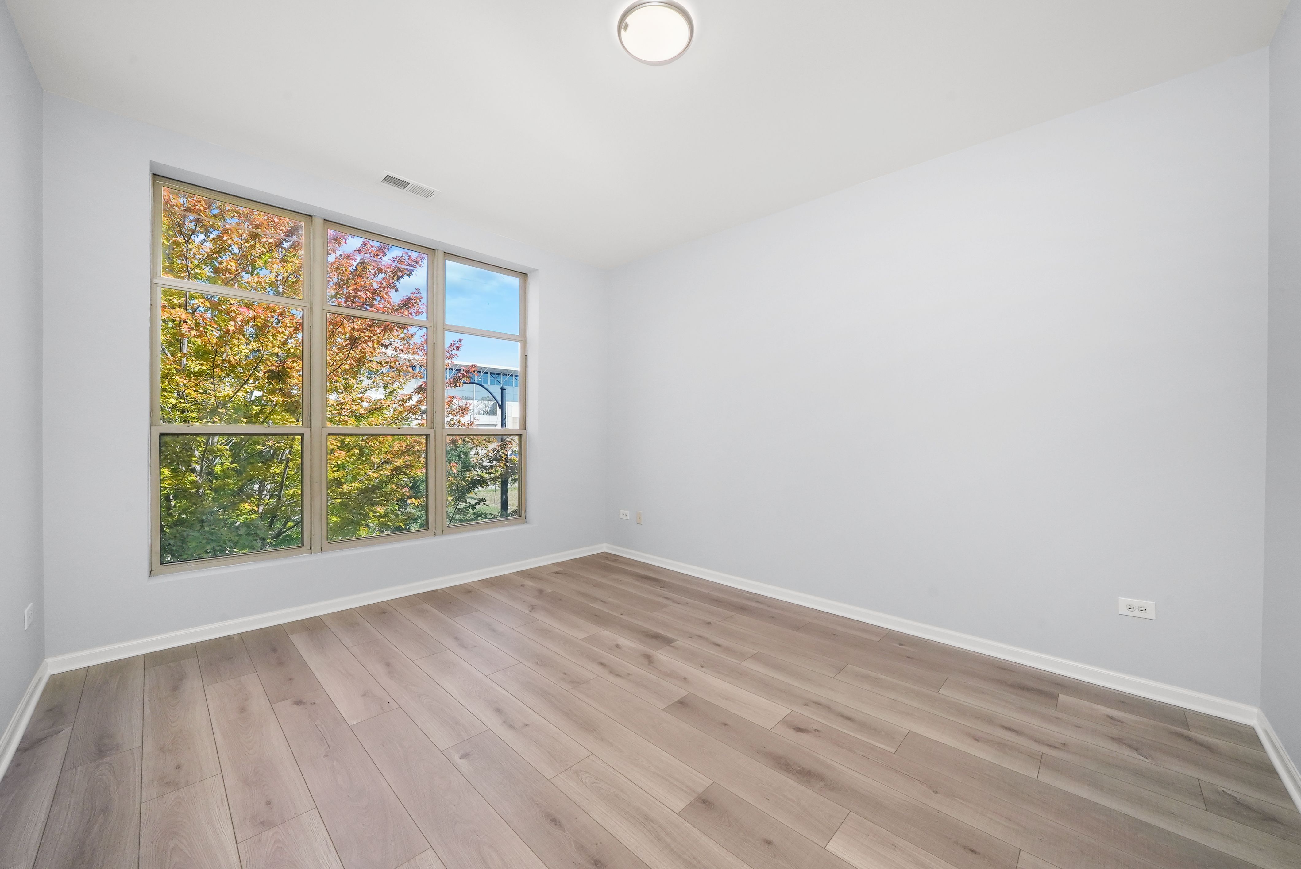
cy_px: 434
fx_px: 470
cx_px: 650
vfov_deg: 85.5
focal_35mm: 13
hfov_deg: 108.3
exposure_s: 1/80
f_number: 11
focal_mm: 13
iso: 2000
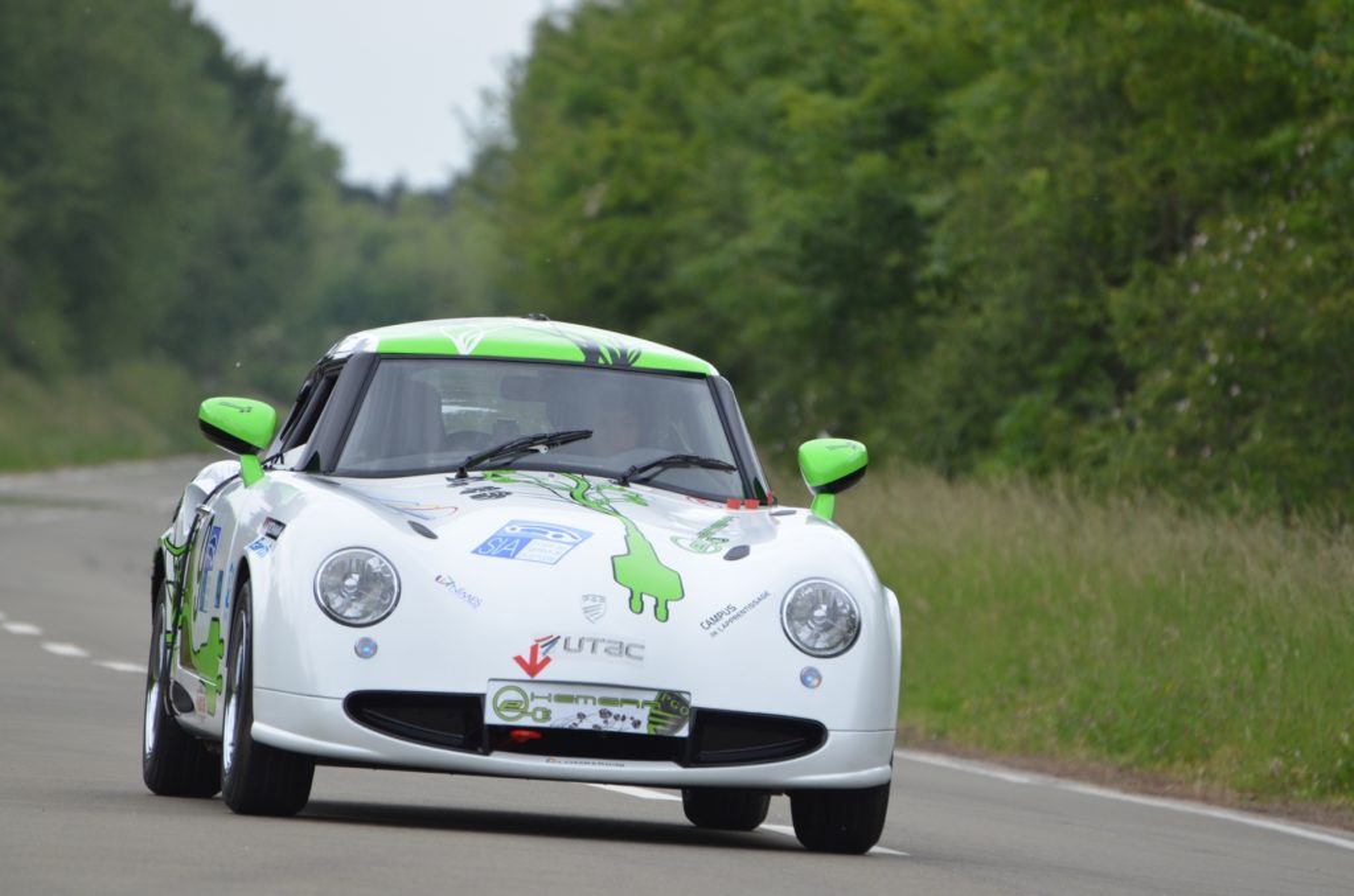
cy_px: 448
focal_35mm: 450
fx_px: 16888
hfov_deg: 4.6
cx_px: 677
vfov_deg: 3.0
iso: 500
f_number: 5.6
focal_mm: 300
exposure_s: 1/1000
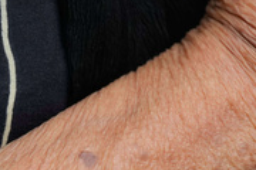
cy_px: -252
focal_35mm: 1138
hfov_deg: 1.8
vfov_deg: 1.2
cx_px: 432
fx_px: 8092
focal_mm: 200
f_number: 2.8
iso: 500
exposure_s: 1/500
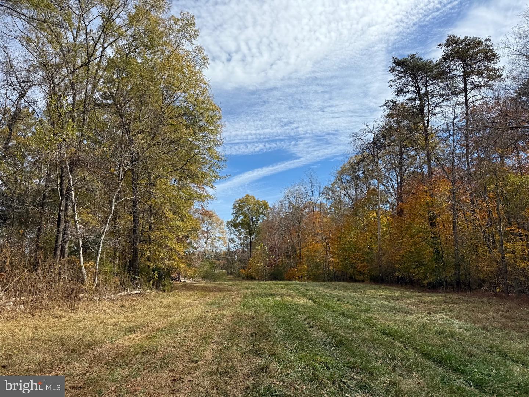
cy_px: 198
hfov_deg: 71.6
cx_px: 264
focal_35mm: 24
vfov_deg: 56.8
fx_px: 367
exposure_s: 1/3759
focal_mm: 6.76
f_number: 1.78
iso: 80
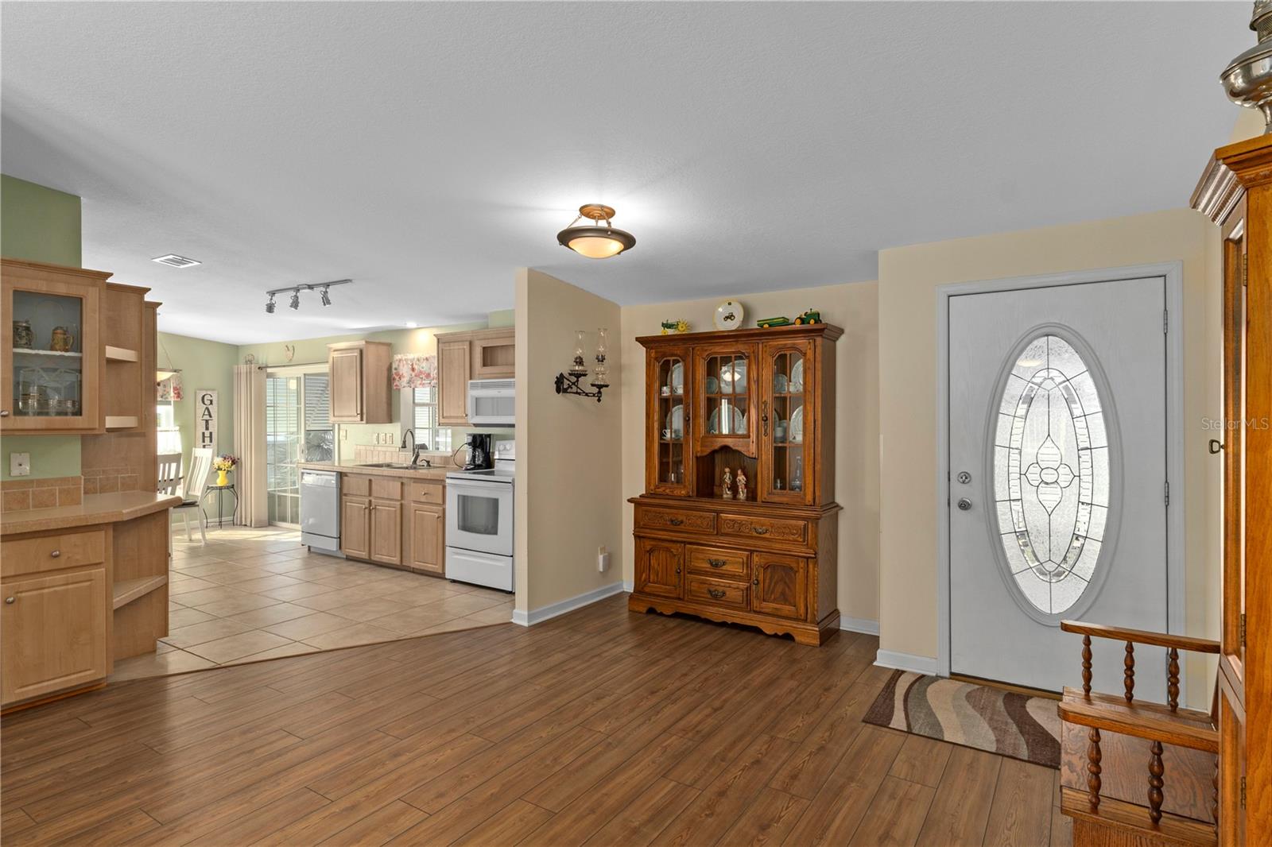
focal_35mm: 18
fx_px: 636
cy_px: 424
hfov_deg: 90.0
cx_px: 636
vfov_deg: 67.4
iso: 250
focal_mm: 12
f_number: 8
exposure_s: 1/3
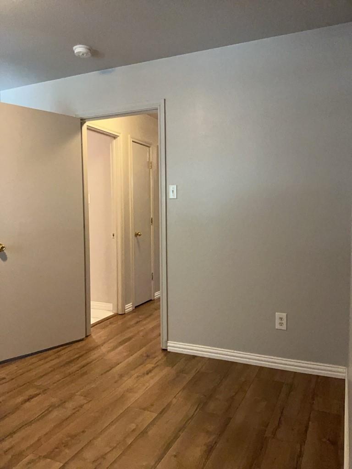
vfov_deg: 65.3
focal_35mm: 27
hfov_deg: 51.4
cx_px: 176
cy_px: 234
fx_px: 366
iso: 500
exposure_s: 1/60
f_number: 1.8
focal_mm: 3
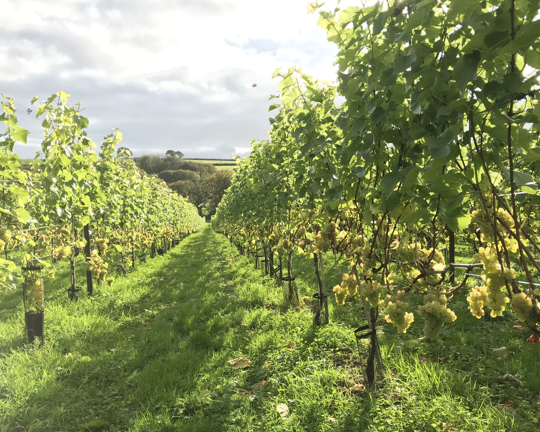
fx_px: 479
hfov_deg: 58.8
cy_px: 215
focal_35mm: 30
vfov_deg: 48.5
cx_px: 270
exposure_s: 1/967
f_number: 1.8
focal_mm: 3.99
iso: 20
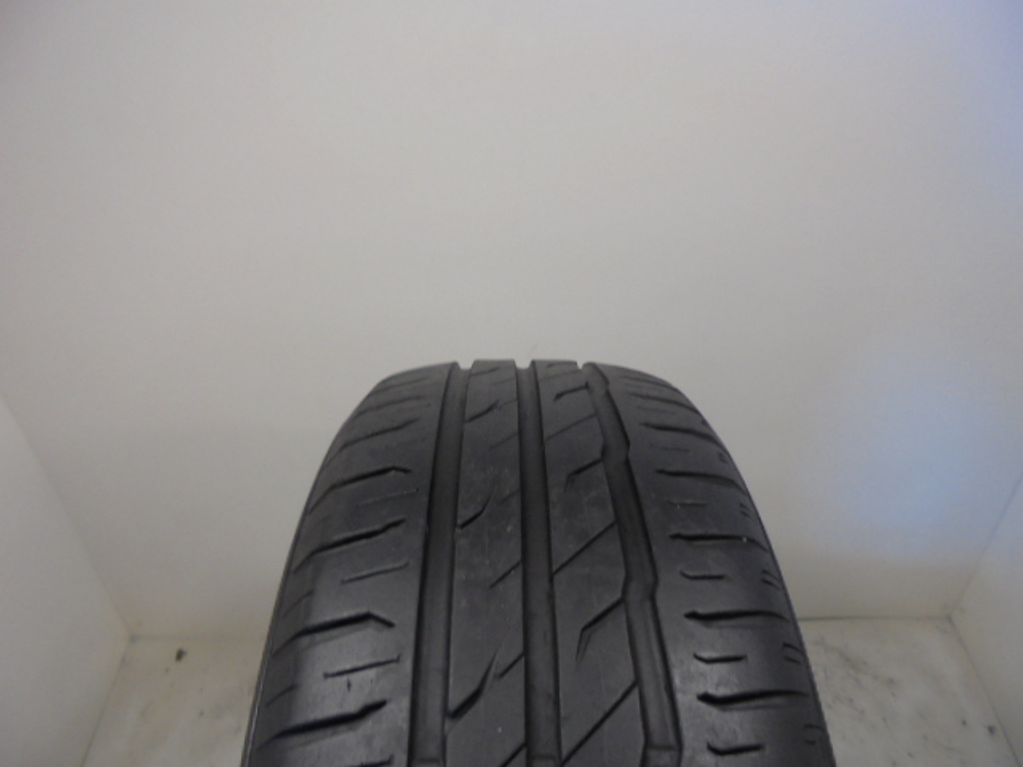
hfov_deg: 67.3
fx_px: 768
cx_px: 512
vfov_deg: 53.1
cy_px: 384
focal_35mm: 26
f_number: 3.5
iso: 100
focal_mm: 4.6
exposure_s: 1/40
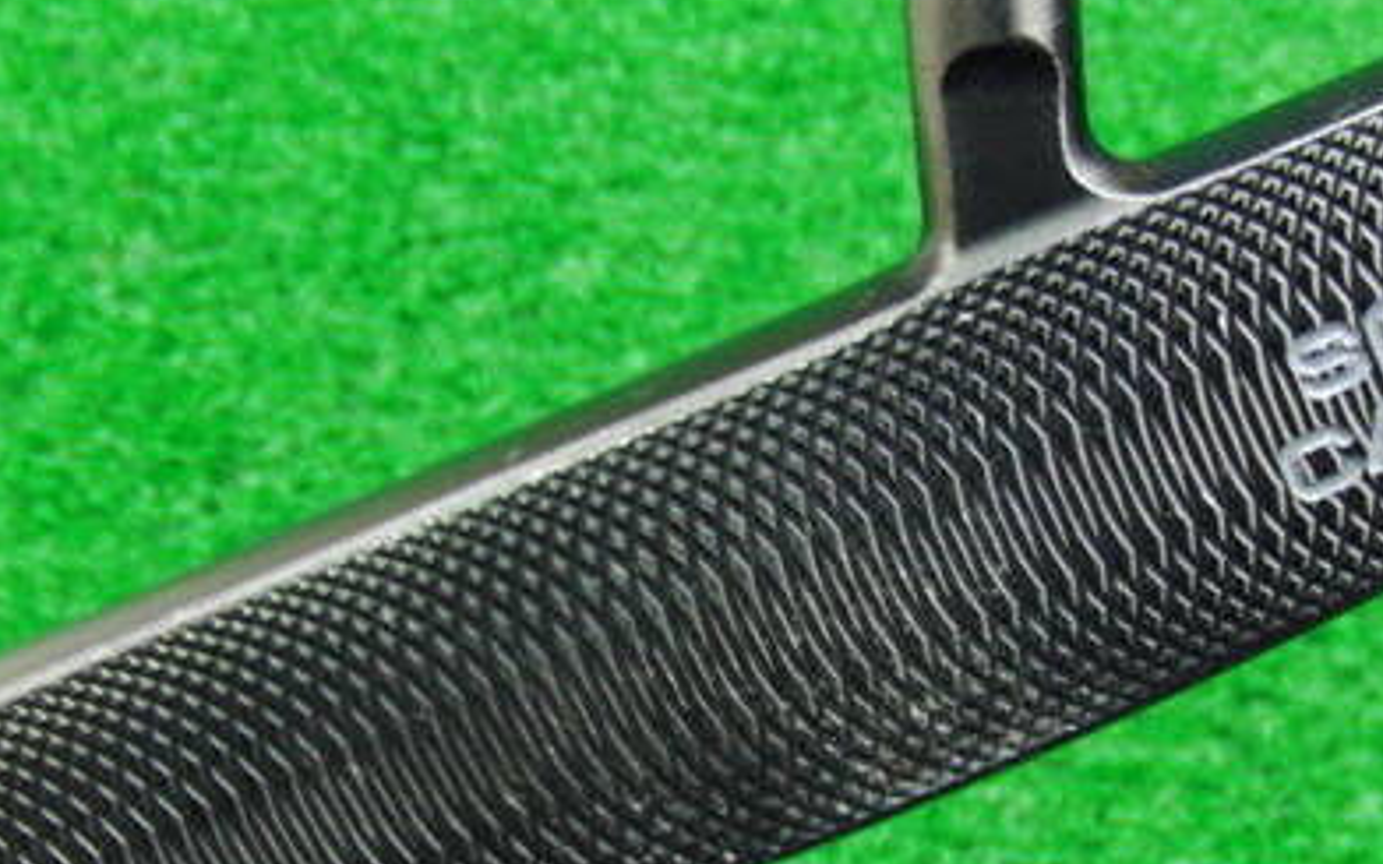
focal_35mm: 64
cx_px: 949
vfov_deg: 20.3
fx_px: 2412
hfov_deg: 31.7
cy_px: 564
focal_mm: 6.42
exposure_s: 1/15
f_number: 3.6
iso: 400
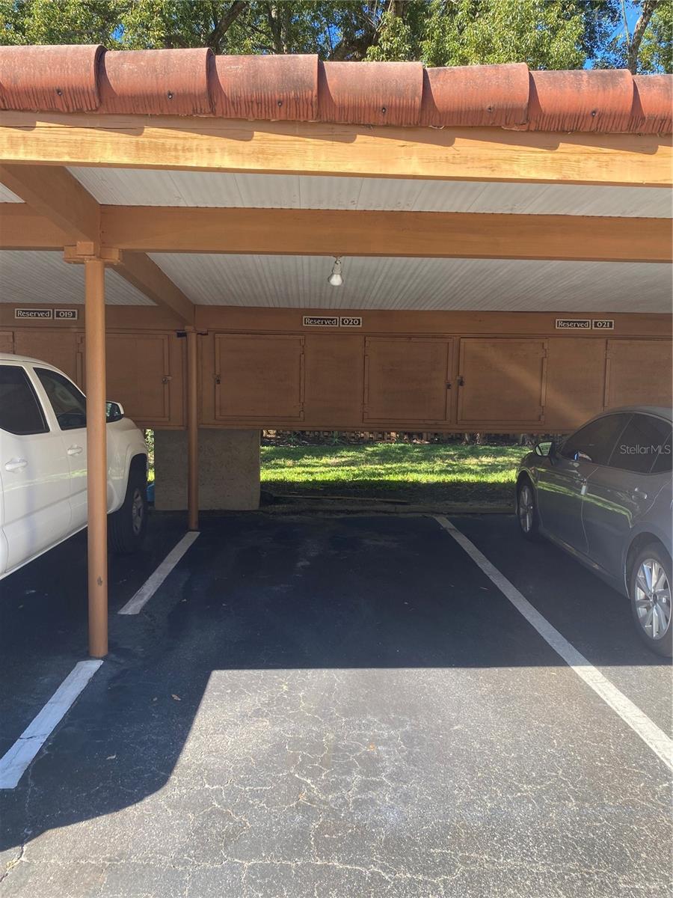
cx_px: 336
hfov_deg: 53.1
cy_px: 449
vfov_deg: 67.3
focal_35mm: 26
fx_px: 674
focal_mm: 4.25
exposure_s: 1/469
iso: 32
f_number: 1.8
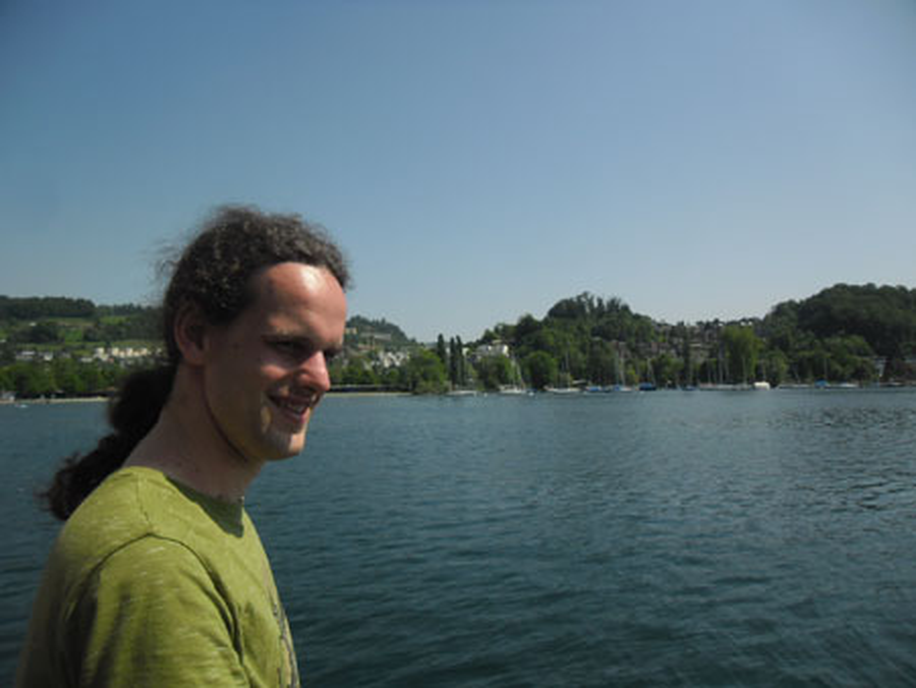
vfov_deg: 51.4
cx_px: 458
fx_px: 715
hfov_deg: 65.3
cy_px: 344
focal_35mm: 27
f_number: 9
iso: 80
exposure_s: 1/173
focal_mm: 4.9
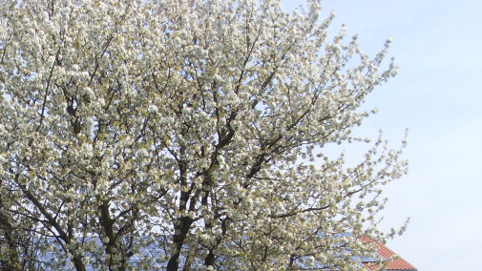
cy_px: 329
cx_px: 75
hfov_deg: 24.8
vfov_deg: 13.9
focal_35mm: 84
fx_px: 1074
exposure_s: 1/250
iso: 80
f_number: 7.7
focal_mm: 6.3
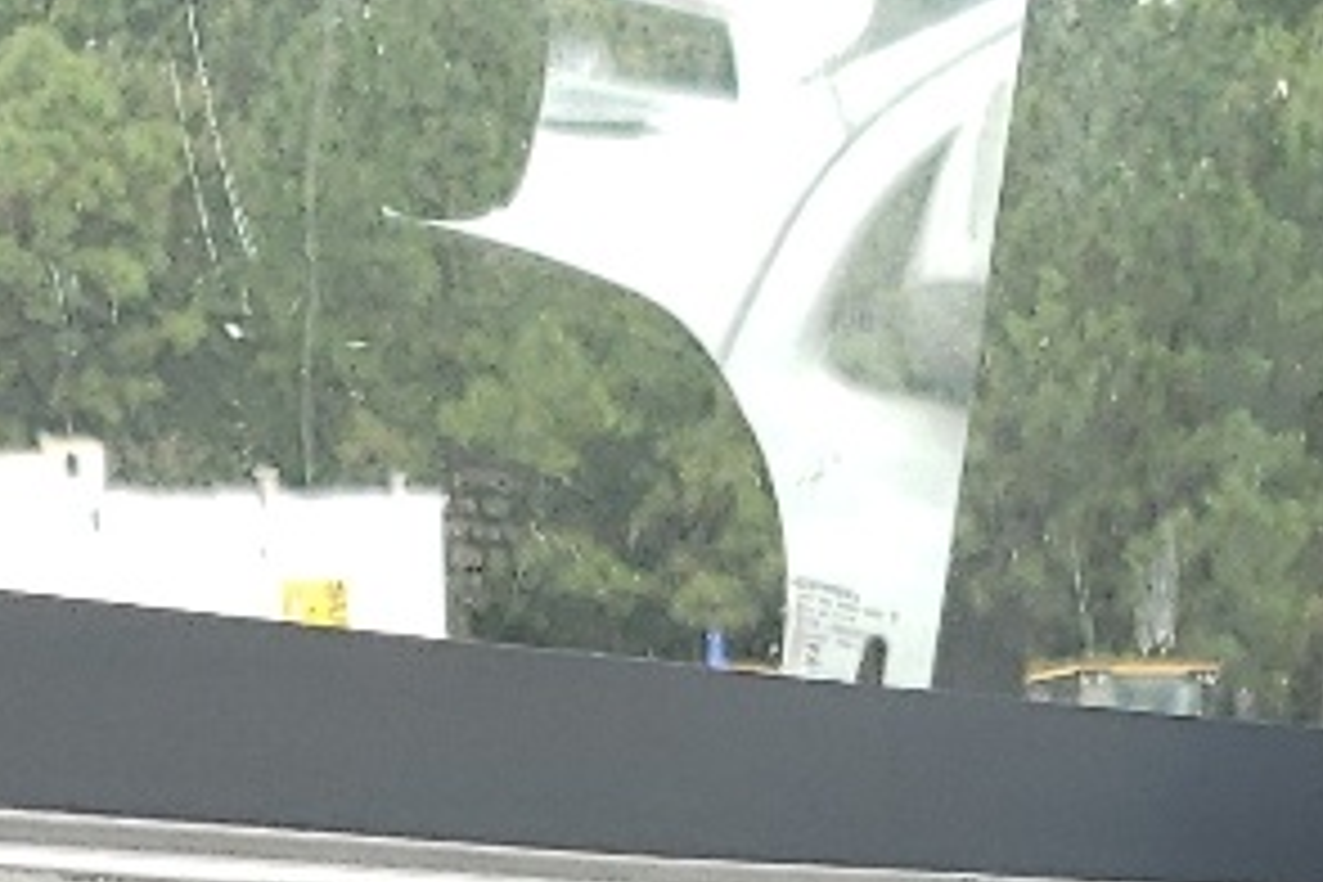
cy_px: 1976
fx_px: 5402
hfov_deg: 13.9
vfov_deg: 8.6
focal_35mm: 147
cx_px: 1040
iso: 91
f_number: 1.5
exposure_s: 1/120
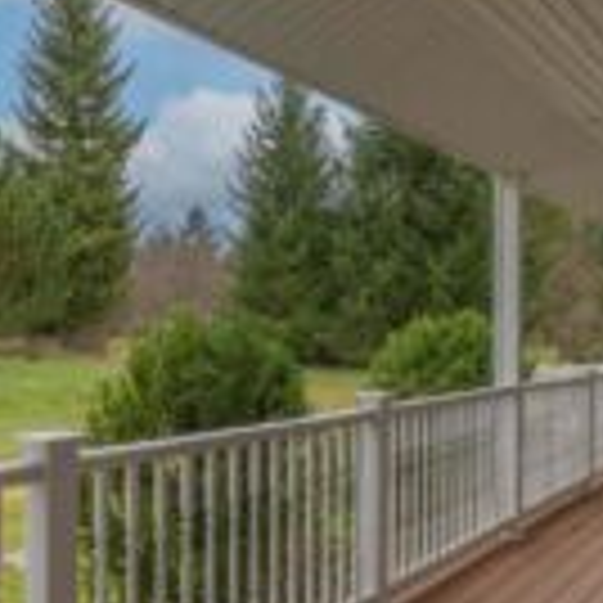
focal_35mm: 38
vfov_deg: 43.8
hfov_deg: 43.8
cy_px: 322
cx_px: 320
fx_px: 749
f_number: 9
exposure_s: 1/125
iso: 200
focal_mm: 10
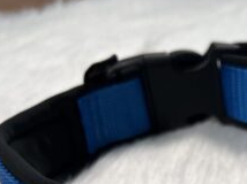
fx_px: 520
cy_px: 246
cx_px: 260
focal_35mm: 73
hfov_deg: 25.1
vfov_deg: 18.6
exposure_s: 1/186
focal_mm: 5.1
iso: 40
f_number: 1.6
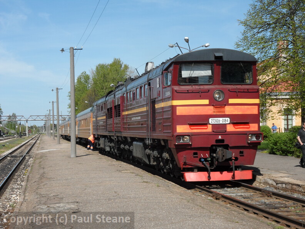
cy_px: 114
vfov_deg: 21.0
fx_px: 617
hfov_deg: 27.8
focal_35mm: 70
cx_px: 152
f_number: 4.6
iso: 80
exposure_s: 1/500
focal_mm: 12.8
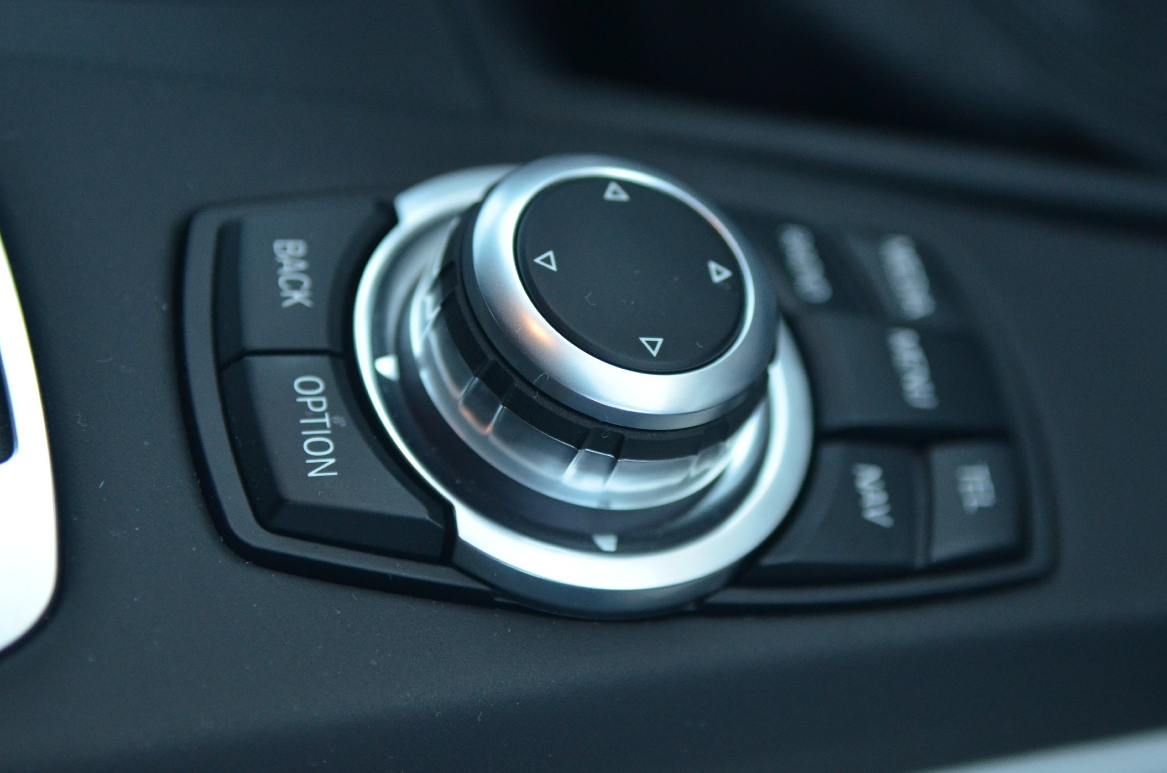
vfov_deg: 18.1
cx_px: 612
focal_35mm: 75
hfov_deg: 27.0
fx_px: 2426
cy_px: 388
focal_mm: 44
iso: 1600
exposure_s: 1/160
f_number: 2.8
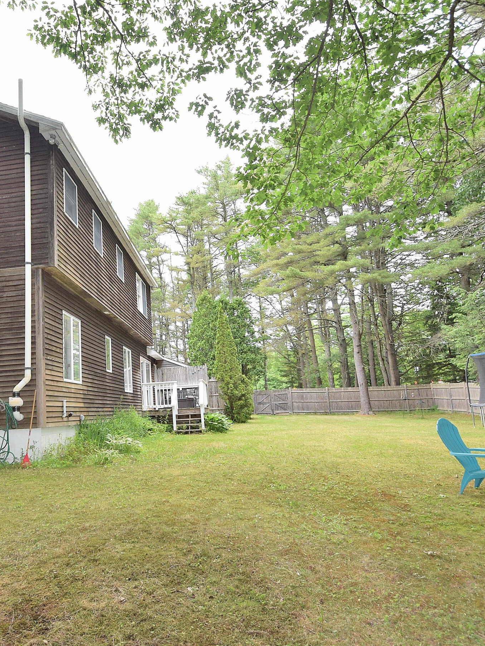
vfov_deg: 71.6
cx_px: 170
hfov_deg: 55.9
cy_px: 311
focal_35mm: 24
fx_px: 448
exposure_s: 1/125
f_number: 5.6
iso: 500
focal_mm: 10
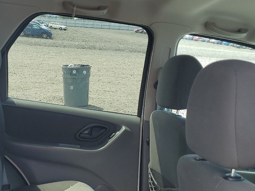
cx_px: 57
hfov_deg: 35.2
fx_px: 390
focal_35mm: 53
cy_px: 133
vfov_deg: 27.3
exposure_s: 1/588
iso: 50
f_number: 1.5
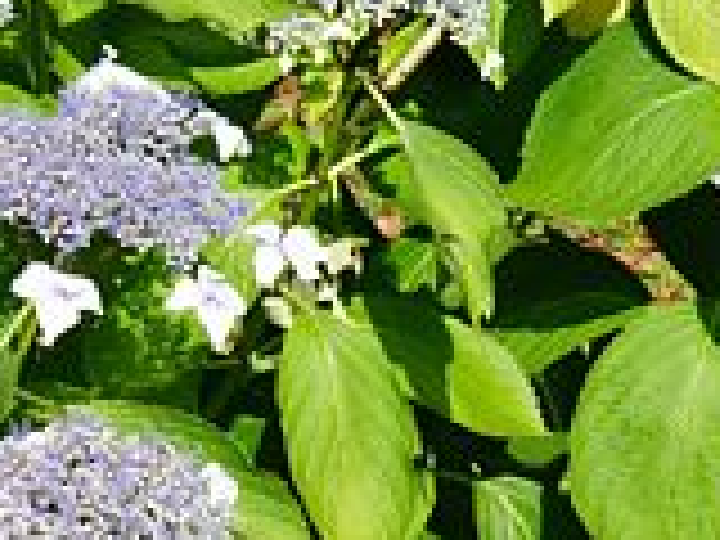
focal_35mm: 244
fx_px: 5075
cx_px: -54
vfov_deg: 6.1
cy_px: 241
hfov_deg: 8.1
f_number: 11
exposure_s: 1/125
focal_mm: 33
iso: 100
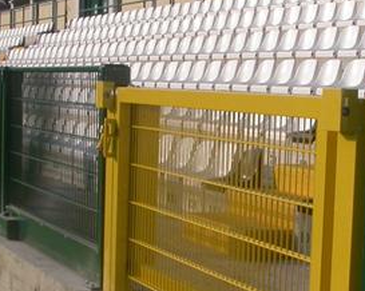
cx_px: 202
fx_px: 1101
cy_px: 261
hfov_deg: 18.8
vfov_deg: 14.9
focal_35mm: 102
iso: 100
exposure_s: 1/585
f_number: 7.5
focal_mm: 7.85
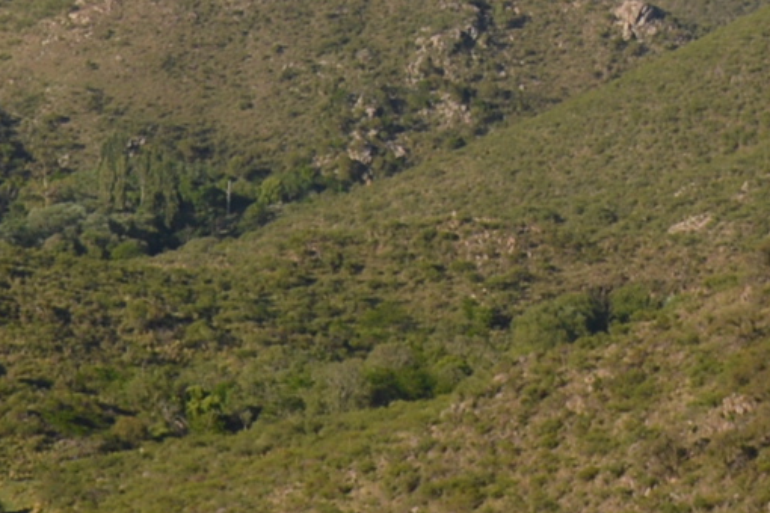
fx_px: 5668
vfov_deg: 5.1
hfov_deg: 7.7
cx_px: 770
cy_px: -591
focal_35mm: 265
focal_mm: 30
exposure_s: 1/250
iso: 100
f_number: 8
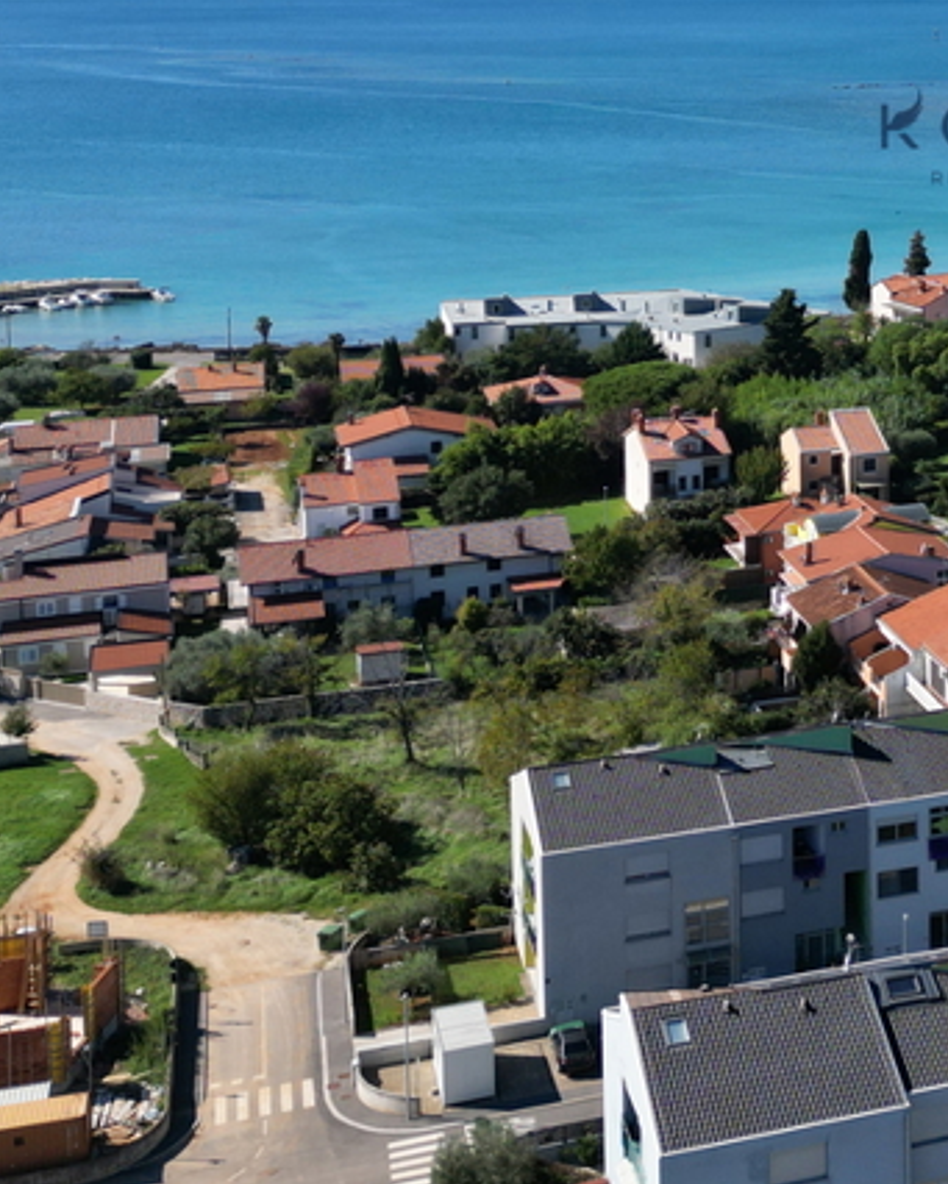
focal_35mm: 66
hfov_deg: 21.5
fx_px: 2314
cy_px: 128
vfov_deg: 27.7
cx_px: 1131
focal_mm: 6.72
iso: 130
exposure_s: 1/3000
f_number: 1.7
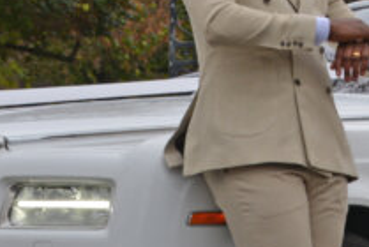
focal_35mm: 220
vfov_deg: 6.3
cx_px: 503
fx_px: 2258
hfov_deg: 9.2
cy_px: 70
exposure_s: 1/200
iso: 100
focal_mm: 30
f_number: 4.5
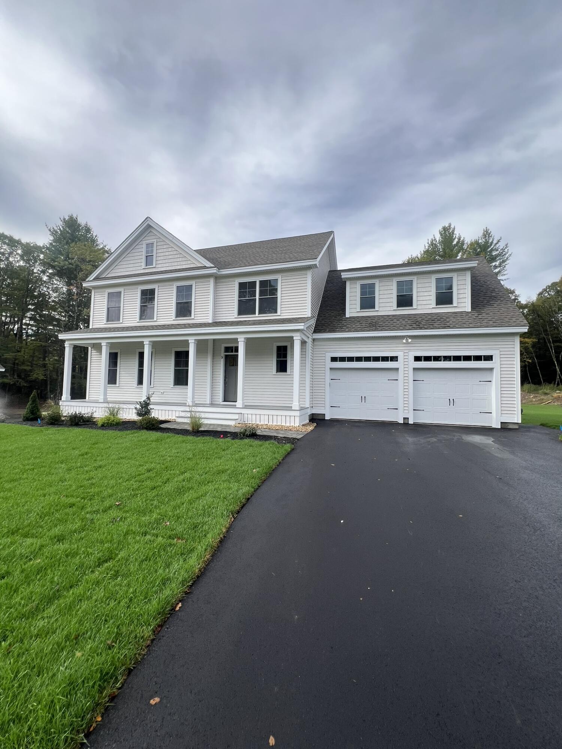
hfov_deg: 89.9
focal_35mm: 13
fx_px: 281
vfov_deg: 106.2
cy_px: 374
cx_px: 281
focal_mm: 1.57
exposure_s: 1/630
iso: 32
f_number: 1.8
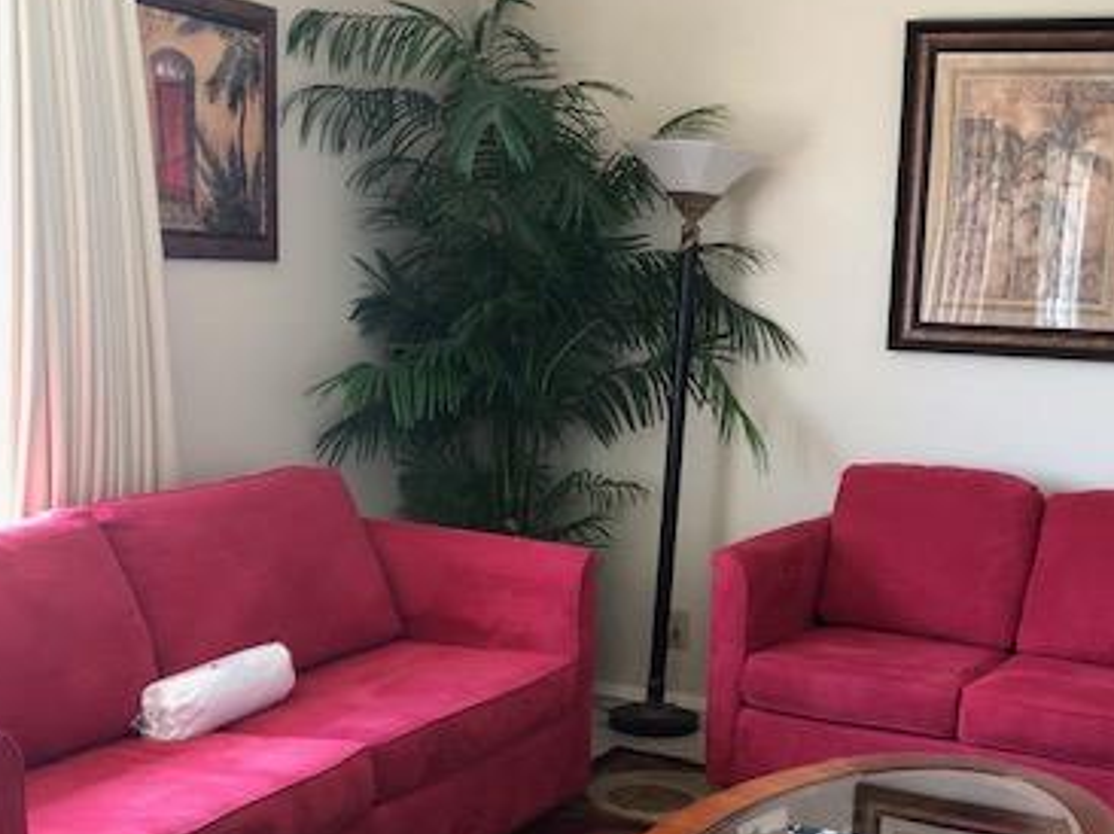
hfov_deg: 38.5
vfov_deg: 29.1
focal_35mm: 49
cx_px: 730
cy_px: 639
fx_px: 1576
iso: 32
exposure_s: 1/30
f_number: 1.8
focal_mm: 4
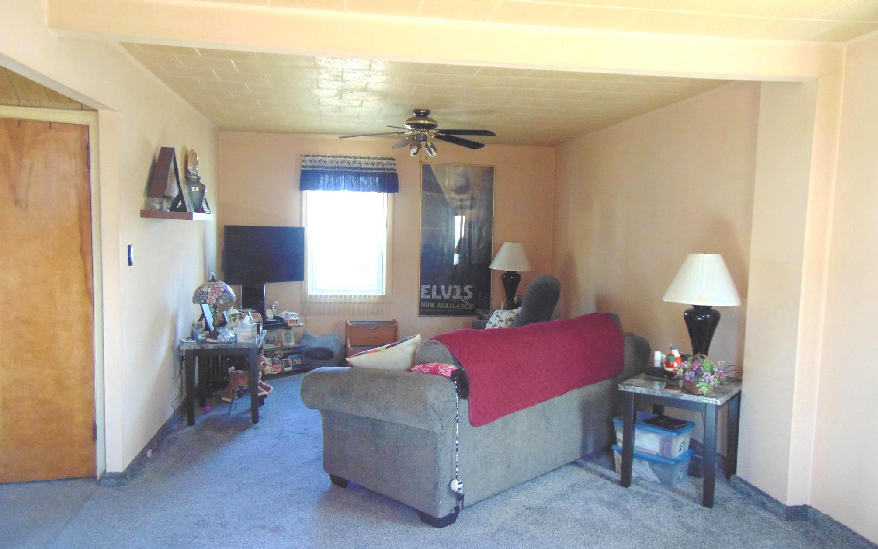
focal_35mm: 27
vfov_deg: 46.0
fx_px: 646
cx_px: 443
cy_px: 291
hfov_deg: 68.4
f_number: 3
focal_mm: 4.5
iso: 320
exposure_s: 1/30
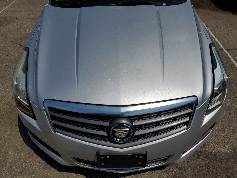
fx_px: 178
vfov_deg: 53.1
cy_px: 89
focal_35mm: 26
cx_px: 118
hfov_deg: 67.3
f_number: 1.5
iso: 50
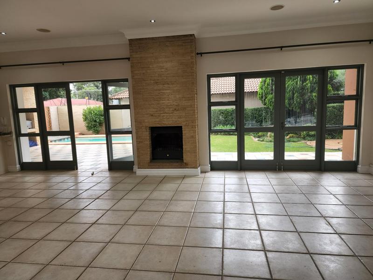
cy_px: 140
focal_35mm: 23
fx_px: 248
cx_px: 186
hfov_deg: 73.9
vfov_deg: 58.9
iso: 100
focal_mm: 6.4
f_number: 1.8
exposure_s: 1/180
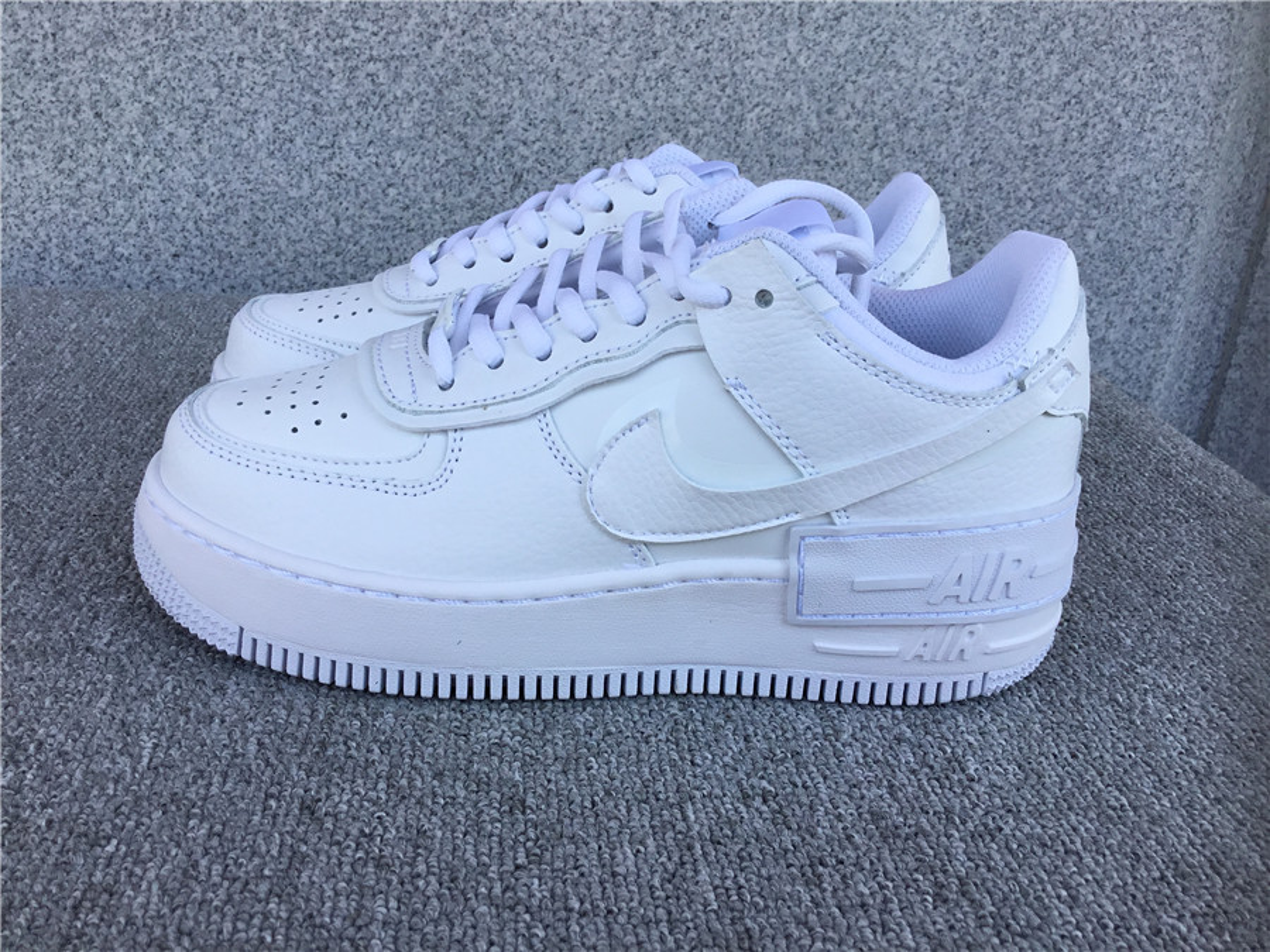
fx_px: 1137
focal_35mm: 31
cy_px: 476
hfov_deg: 58.4
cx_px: 635
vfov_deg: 45.4
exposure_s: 1/390
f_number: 2.4
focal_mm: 3.3
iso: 25
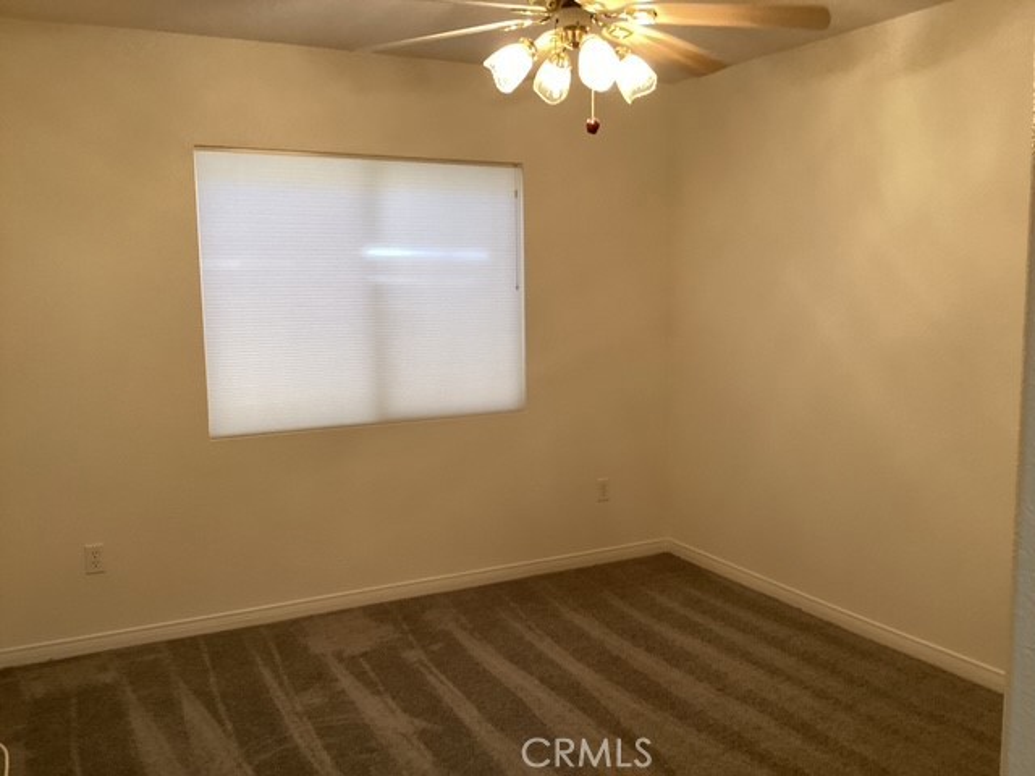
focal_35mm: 31
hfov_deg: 58.4
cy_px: 388
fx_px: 927
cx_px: 518
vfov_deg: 45.4
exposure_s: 1/60
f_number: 2.4
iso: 250
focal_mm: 3.3
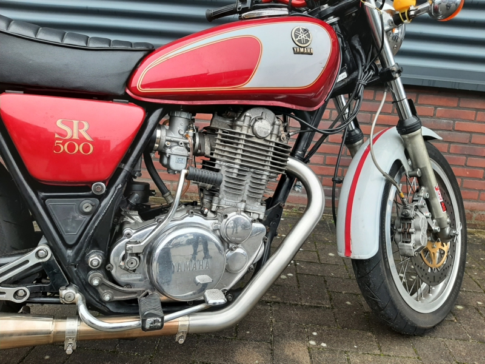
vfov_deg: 53.1
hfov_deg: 67.3
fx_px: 364
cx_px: 242
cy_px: 182
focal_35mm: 26
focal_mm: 3.93
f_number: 1.7
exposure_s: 1/120
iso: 64
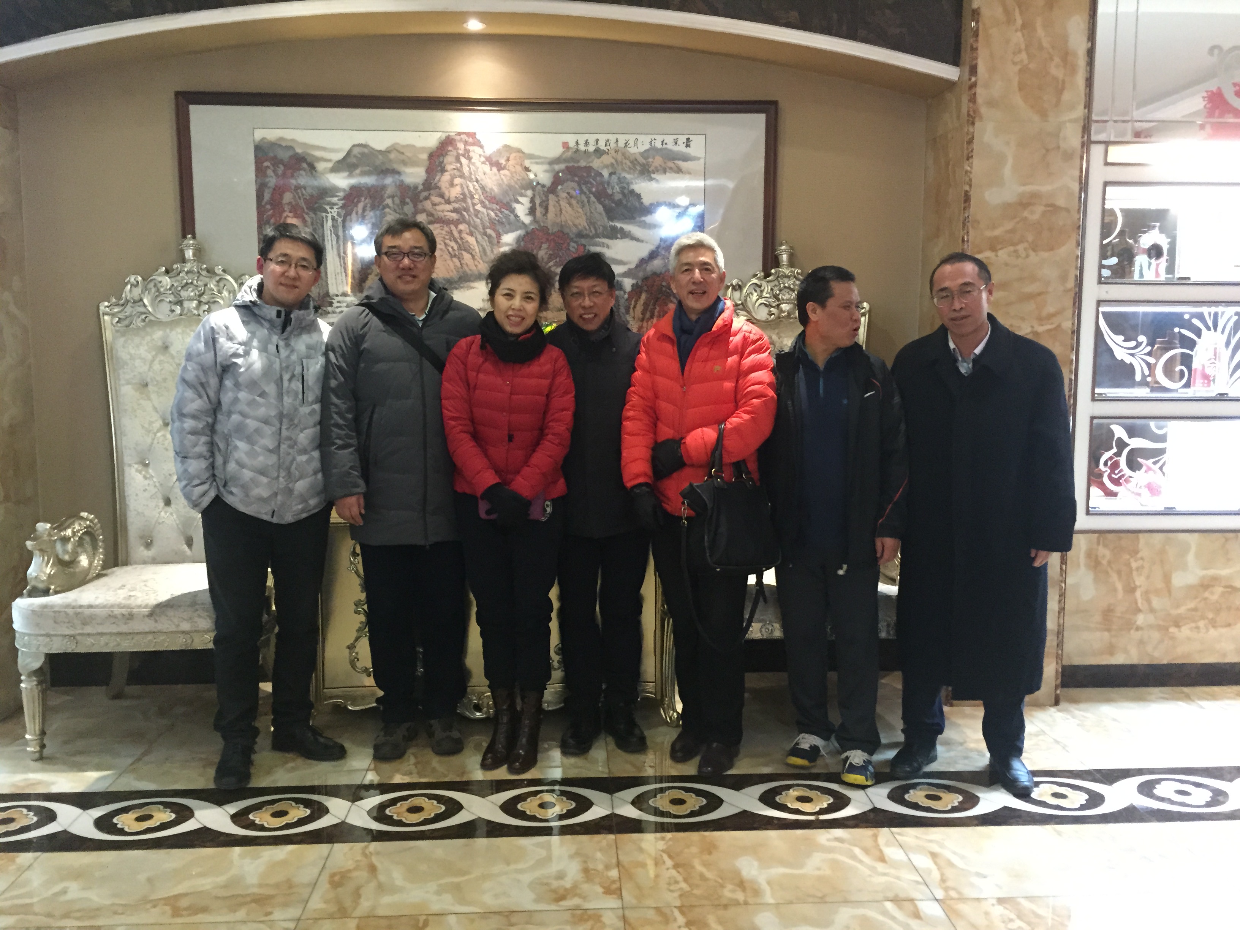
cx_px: 620
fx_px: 1039
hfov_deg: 61.7
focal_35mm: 29
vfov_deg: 48.2
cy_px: 465
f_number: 2.2
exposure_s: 1/15
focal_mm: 4.15
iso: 320
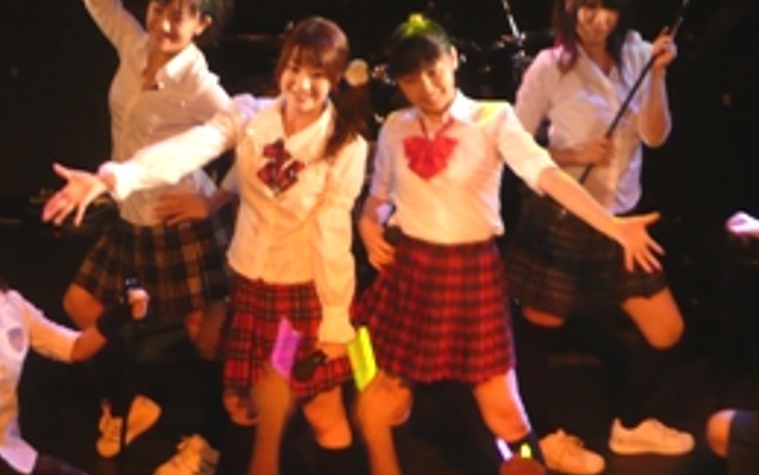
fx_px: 3497
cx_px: 337
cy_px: 277
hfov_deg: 12.4
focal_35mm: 169
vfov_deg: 7.8
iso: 200
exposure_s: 1/8
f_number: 4.7
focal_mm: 15.7
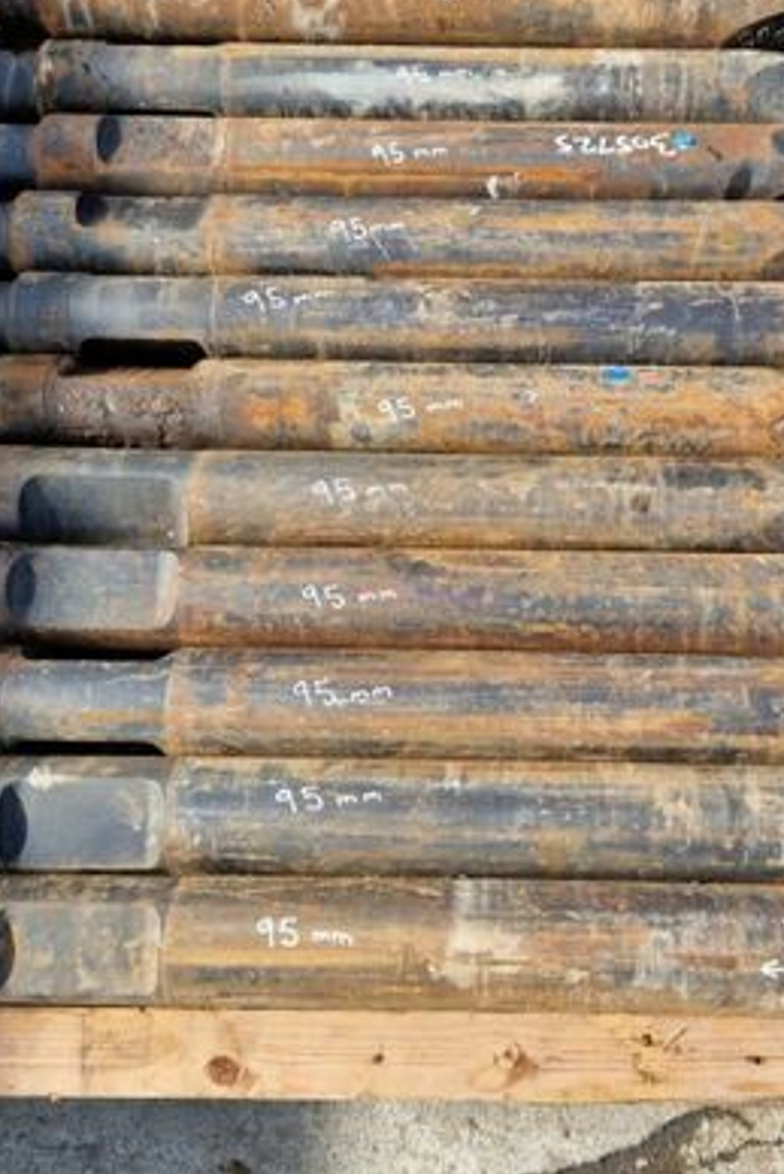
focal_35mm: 37
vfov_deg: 51.9
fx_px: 1207
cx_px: 506
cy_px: 563
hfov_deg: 35.7
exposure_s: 1/634
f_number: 1.8
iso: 50
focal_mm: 5.4
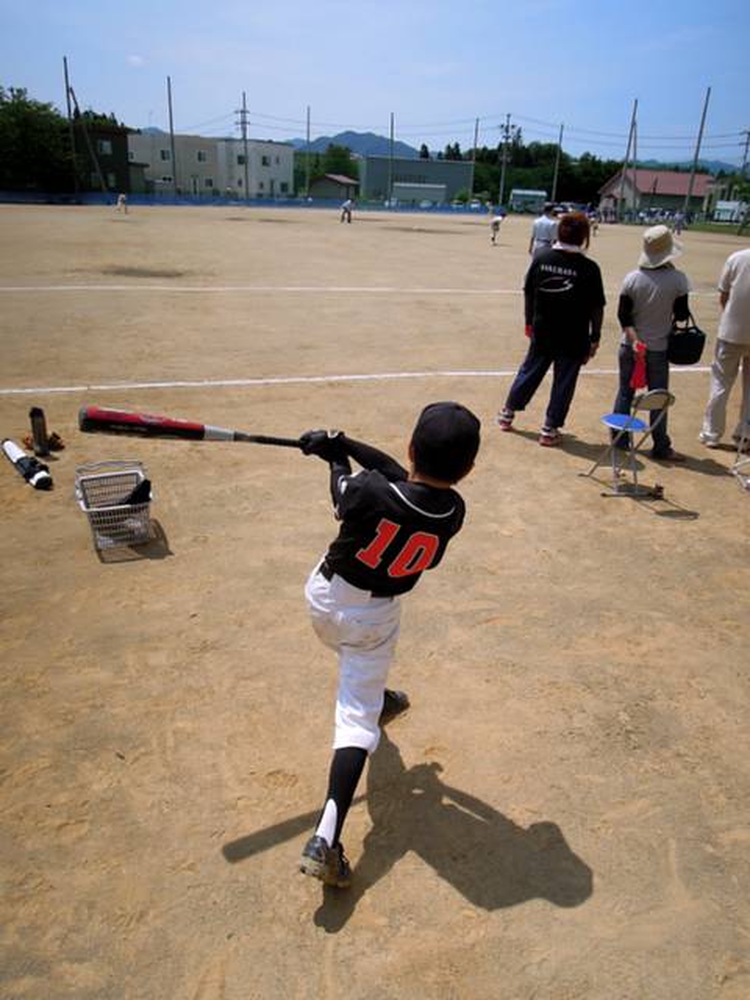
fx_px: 693
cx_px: 375
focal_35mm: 24
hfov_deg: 56.8
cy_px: 500
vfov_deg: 71.6
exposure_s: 1/1250
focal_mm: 4.3
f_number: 5.6
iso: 160
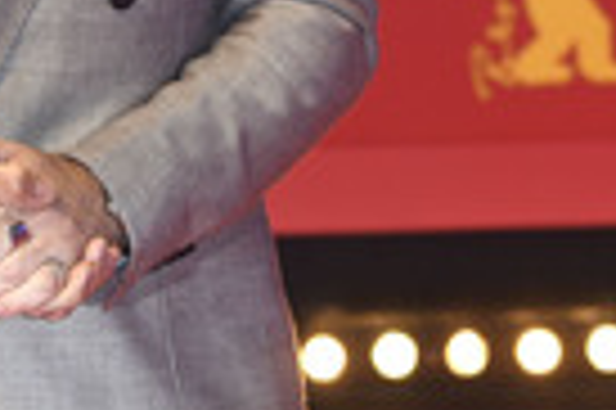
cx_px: -25
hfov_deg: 8.9
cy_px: -252
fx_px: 3948
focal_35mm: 231
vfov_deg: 5.9
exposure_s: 1/160
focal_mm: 70
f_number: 5
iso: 800
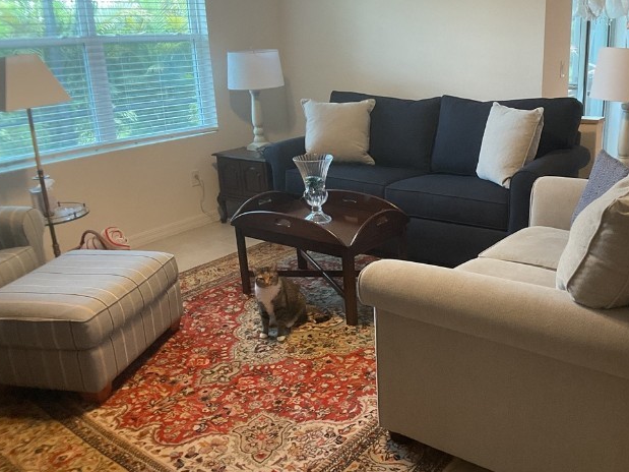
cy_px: 244
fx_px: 872
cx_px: 424
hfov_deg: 39.2
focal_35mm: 48
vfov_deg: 30.3
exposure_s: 1/60
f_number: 1.8
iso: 160
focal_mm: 3
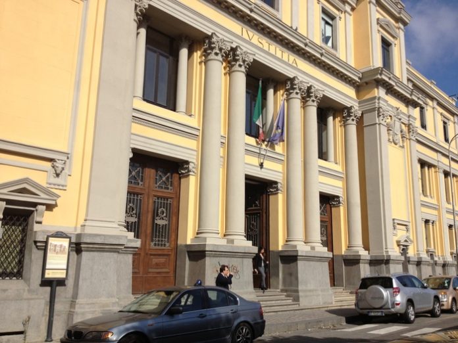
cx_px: 229
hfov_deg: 52.6
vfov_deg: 40.7
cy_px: 172
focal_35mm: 35
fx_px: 463
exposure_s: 1/2632
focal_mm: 4.28
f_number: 2.4
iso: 50
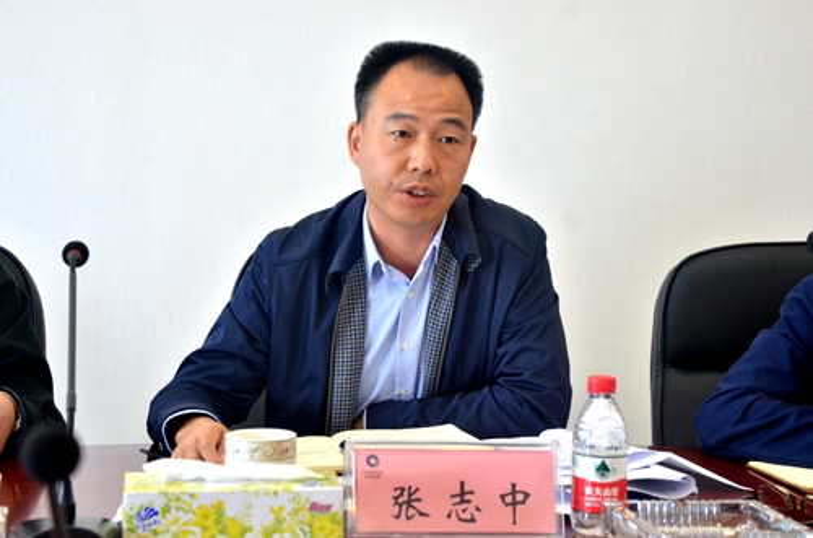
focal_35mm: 78
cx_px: 406
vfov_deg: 17.4
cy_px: 269
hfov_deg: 26.0
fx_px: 1758
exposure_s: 1/40
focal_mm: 52
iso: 1000
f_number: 5.6
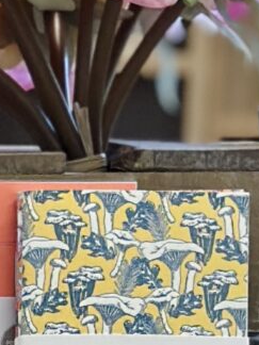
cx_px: -477
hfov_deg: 3.8
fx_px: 3781
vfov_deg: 5.1
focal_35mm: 379
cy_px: 651
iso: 125
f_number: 1.78
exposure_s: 1/120
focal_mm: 6.86
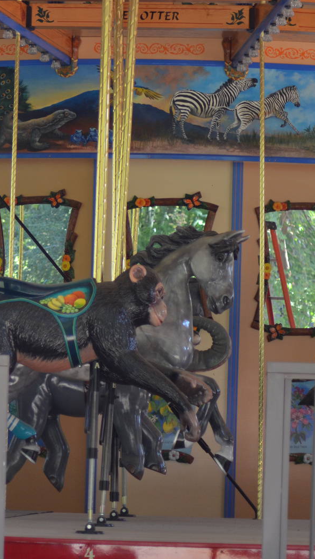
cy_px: 279
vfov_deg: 12.9
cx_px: -100
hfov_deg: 7.2
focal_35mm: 167
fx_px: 2479
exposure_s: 1/250
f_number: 4
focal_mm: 70
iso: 640
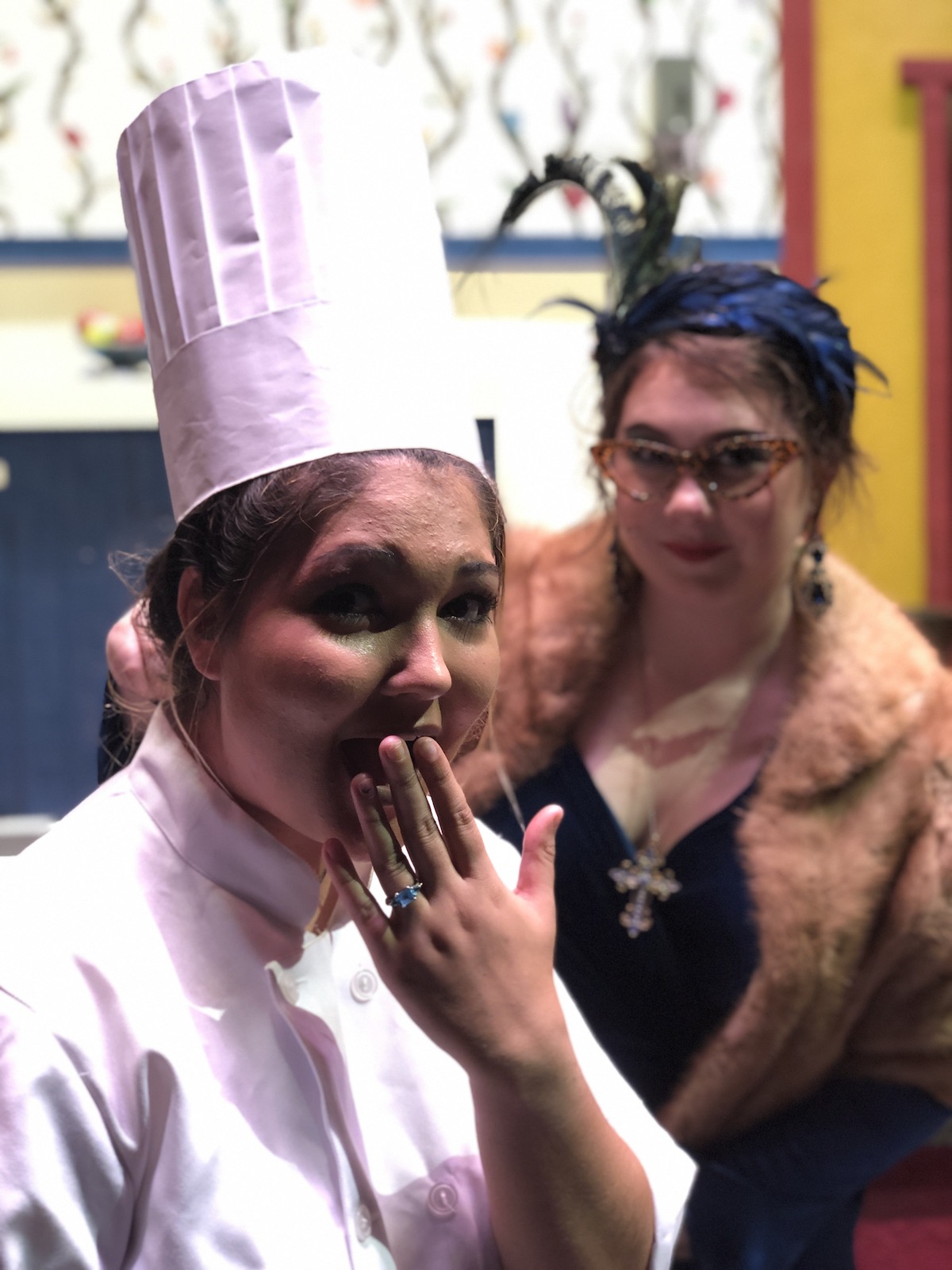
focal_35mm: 52
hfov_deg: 28.0
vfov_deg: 36.8
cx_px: 476
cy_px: 635
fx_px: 1907
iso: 125
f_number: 2.4
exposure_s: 1/38
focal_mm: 6
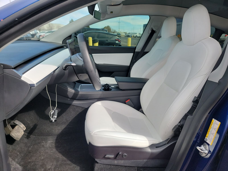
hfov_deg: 71.6
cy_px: 86
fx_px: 158
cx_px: 114
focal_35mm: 24
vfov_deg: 56.8
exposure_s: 1/268
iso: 50
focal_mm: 6.7
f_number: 1.8
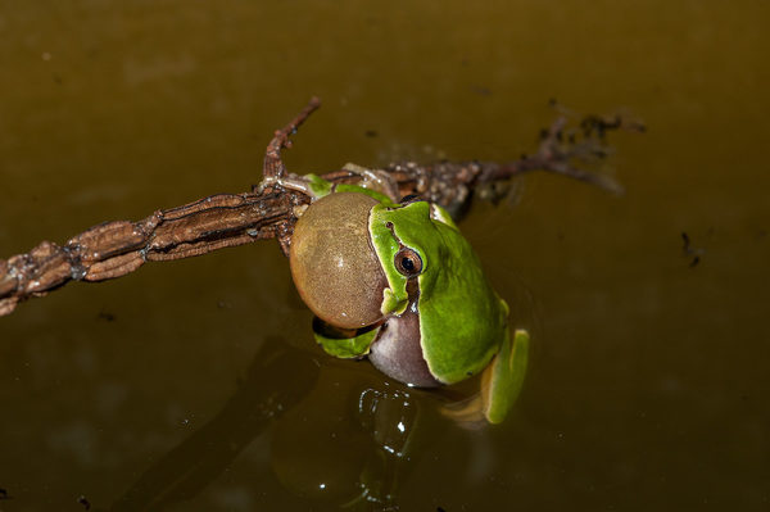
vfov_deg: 13.0
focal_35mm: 105
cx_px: 385
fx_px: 2244
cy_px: 256
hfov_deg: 19.5
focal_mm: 105
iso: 500
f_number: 20
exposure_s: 1/250
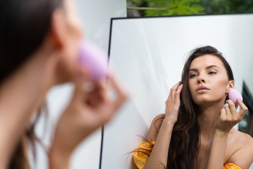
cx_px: 126
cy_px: 84
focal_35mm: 50
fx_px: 351
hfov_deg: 39.6
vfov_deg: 27.0
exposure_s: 1/800
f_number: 2
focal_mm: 50
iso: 100
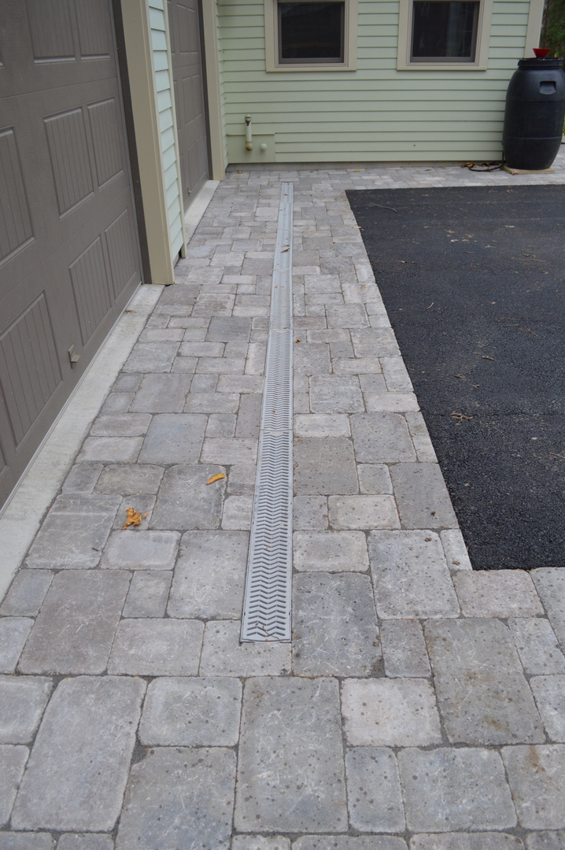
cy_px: 425
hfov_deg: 47.8
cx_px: 282
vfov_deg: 67.4
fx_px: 637
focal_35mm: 27
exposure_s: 1/100
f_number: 5
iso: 400
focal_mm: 18
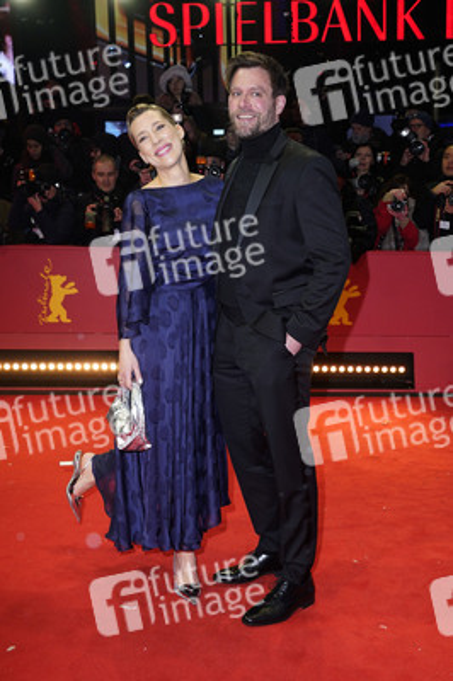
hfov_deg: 32.6
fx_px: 775
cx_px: 226
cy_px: 340
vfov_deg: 47.4
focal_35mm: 41
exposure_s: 1/160
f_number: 5.6
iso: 800
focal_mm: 41
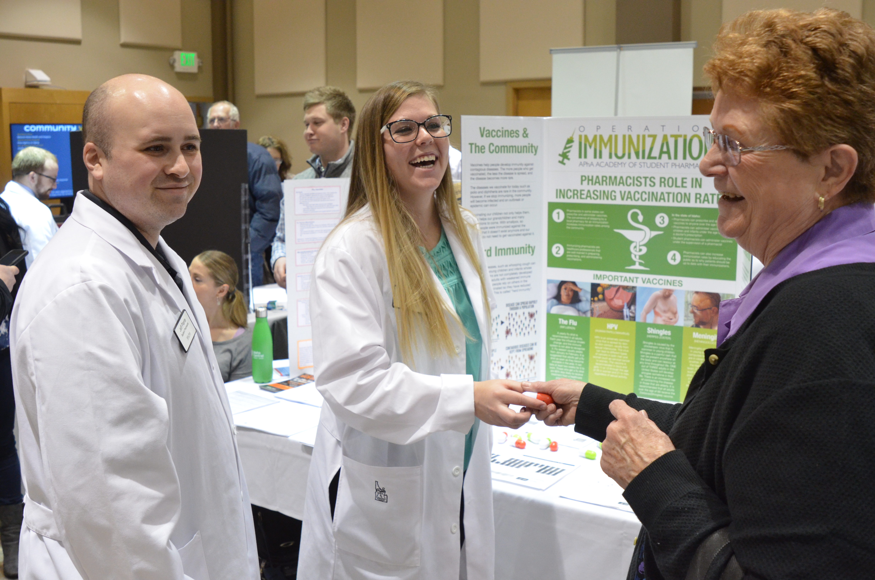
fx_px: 873
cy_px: 290
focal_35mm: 36
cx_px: 438
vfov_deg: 36.7
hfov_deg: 53.2
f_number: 5
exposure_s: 1/100
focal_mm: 24
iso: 2000
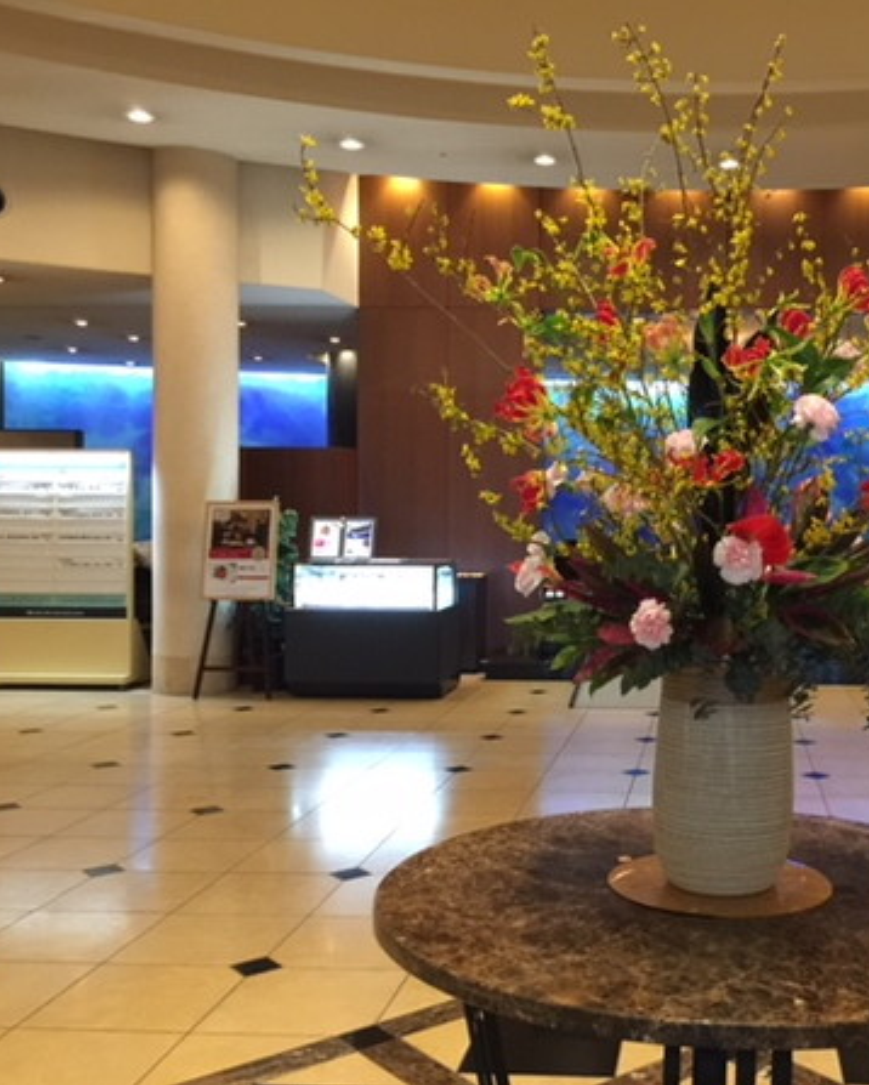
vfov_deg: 47.9
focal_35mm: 38
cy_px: 541
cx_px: 660
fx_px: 1221
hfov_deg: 38.1
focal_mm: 4.15
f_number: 2.2
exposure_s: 1/15
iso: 160
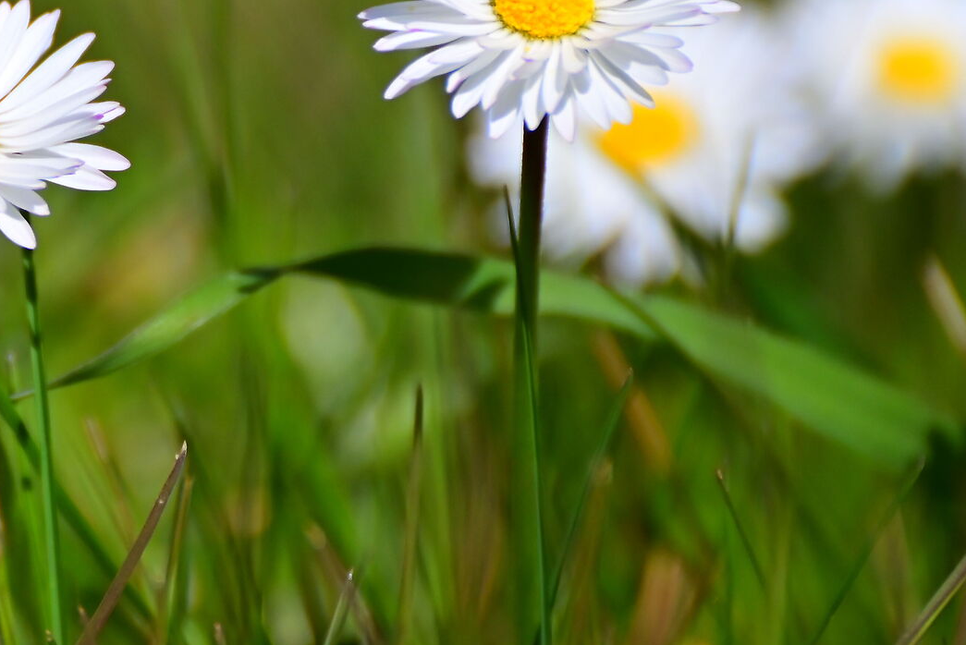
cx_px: 34
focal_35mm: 689
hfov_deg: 3.0
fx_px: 18498
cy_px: 303
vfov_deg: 2.0
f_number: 7.1
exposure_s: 1/5000
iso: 800
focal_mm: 300
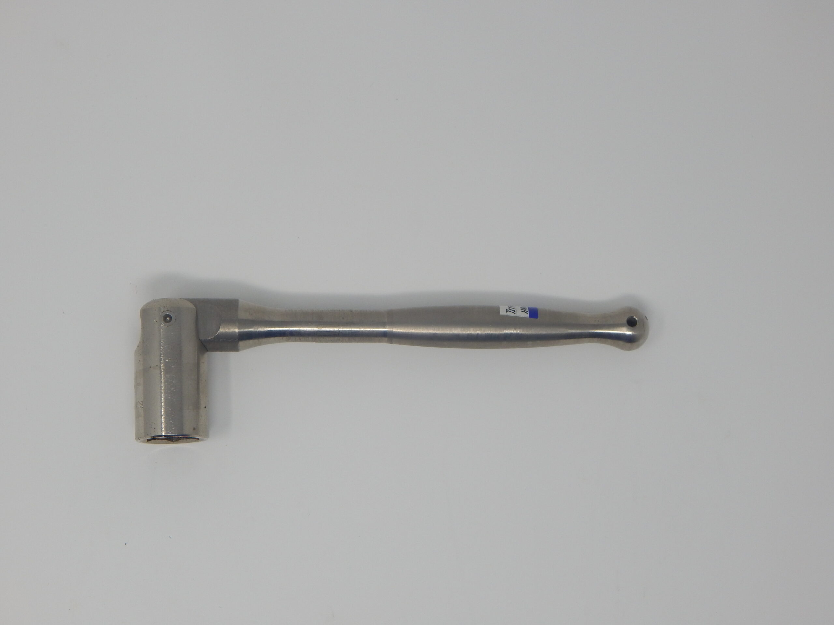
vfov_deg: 24.0
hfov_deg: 31.7
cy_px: 312
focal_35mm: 61
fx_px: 1470
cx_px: 417
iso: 125
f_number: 4
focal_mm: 10.9
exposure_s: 1/125
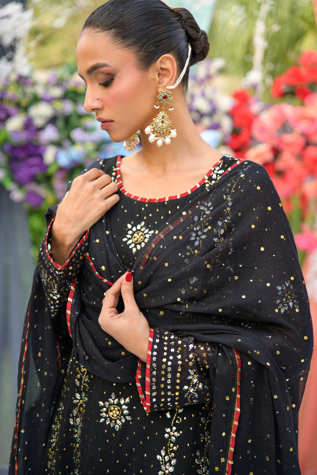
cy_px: 238
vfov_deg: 28.8
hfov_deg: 19.5
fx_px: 924
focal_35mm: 70
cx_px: 158
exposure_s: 1/500
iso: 250
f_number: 2.8
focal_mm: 70
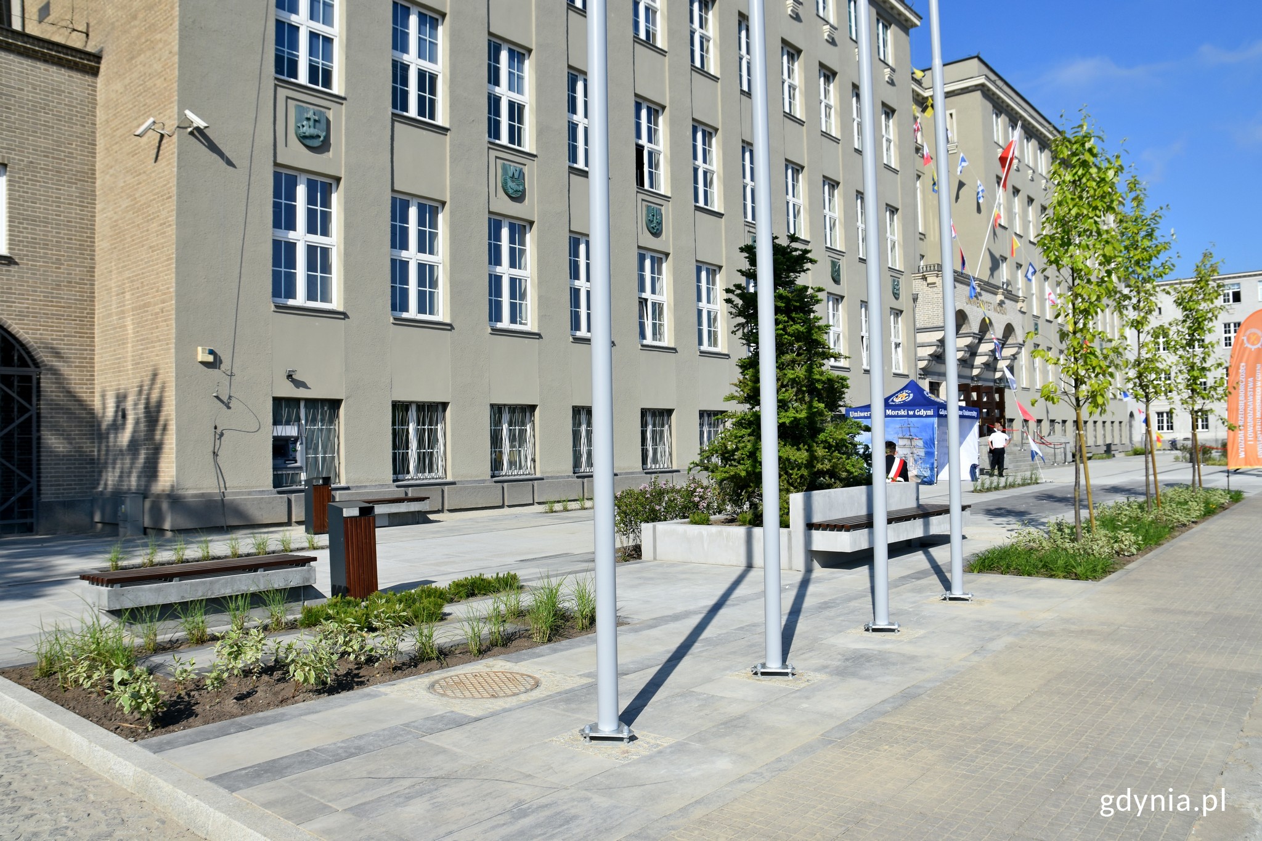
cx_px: 631
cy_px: 420
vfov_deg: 50.4
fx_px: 894
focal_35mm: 26
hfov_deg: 70.4
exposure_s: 1/500
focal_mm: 17
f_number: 8
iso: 180
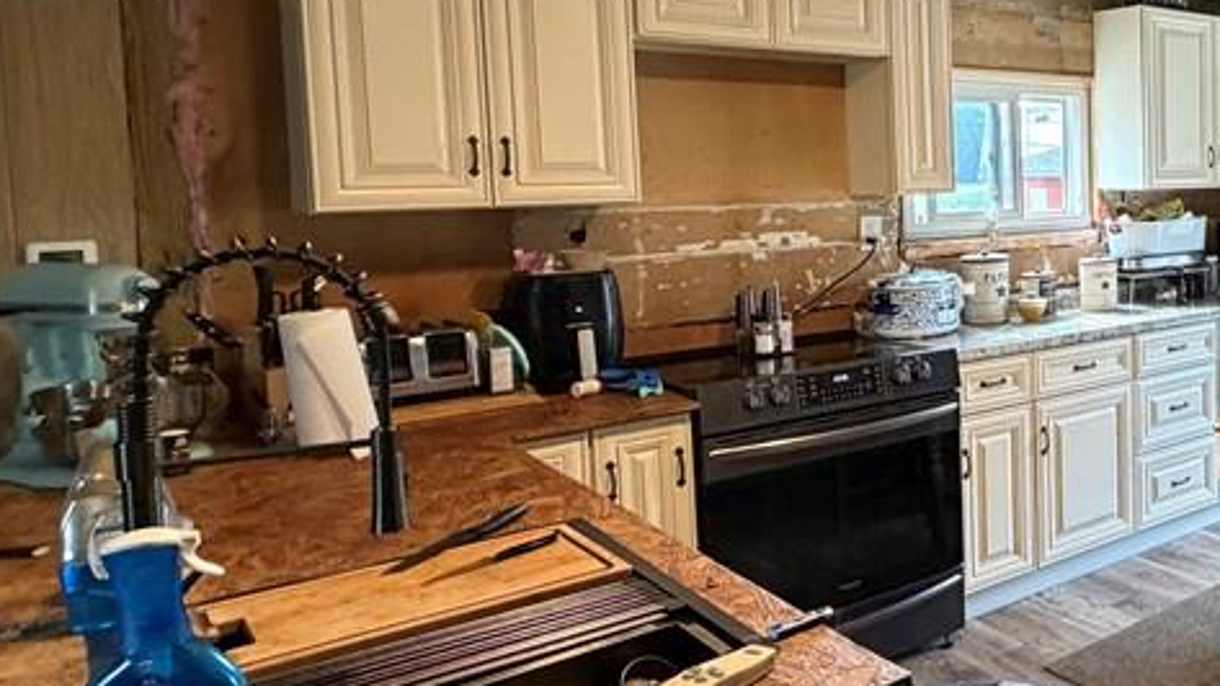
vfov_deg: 35.3
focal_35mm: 33
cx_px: 1287
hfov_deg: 46.7
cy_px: 230
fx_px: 1067
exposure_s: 1/60
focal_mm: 2.22
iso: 400
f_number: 2.2
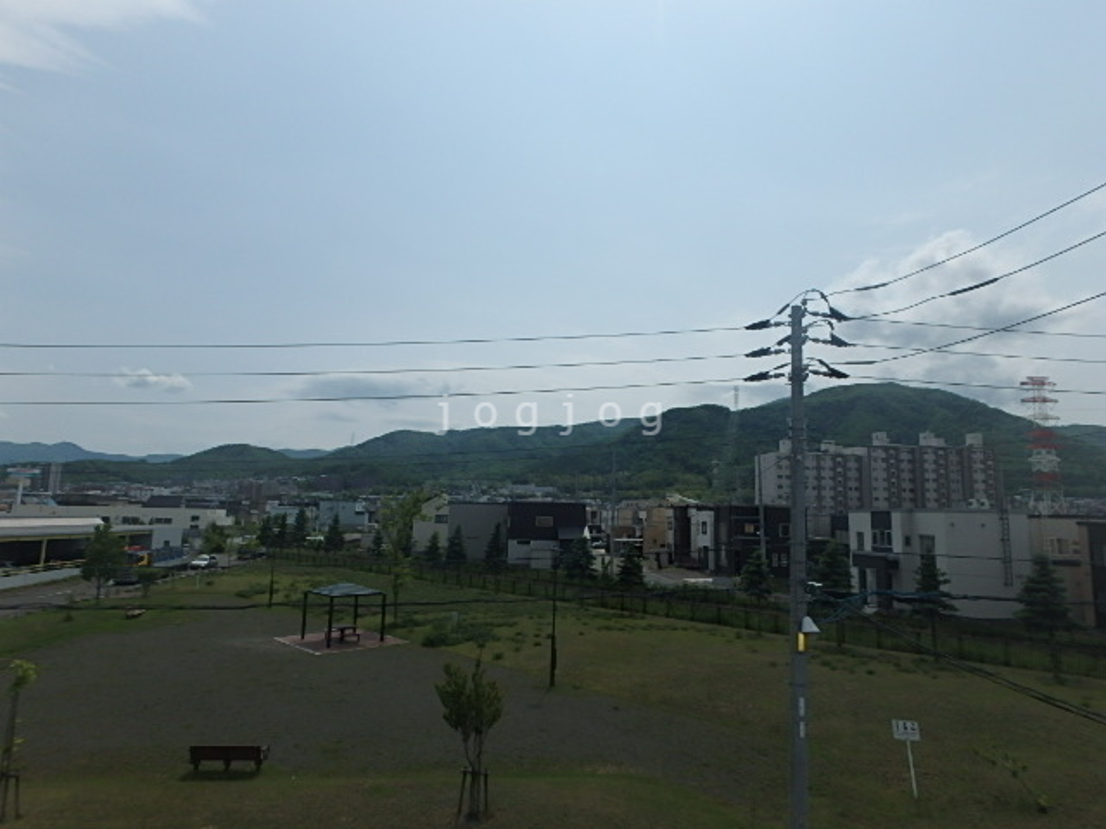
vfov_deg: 63.4
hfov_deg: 79.0
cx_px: 553
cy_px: 414
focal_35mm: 21
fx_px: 671
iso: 125
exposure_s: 1/1600
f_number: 6
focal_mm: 3.7
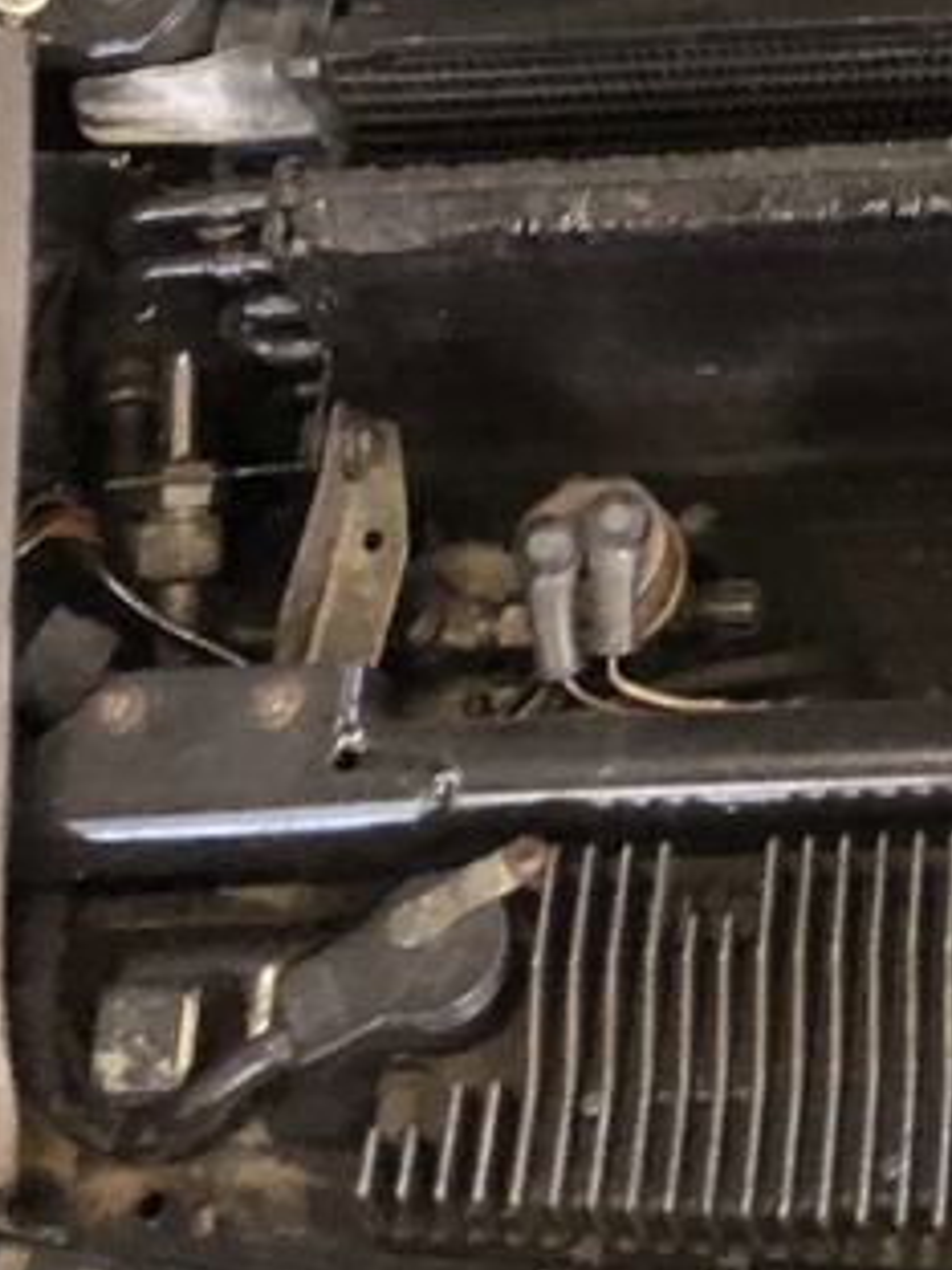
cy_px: -570
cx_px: 1412
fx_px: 3374
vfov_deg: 19.0
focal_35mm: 92
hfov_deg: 14.9
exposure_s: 1/4
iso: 100
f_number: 1.8
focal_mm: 3.99
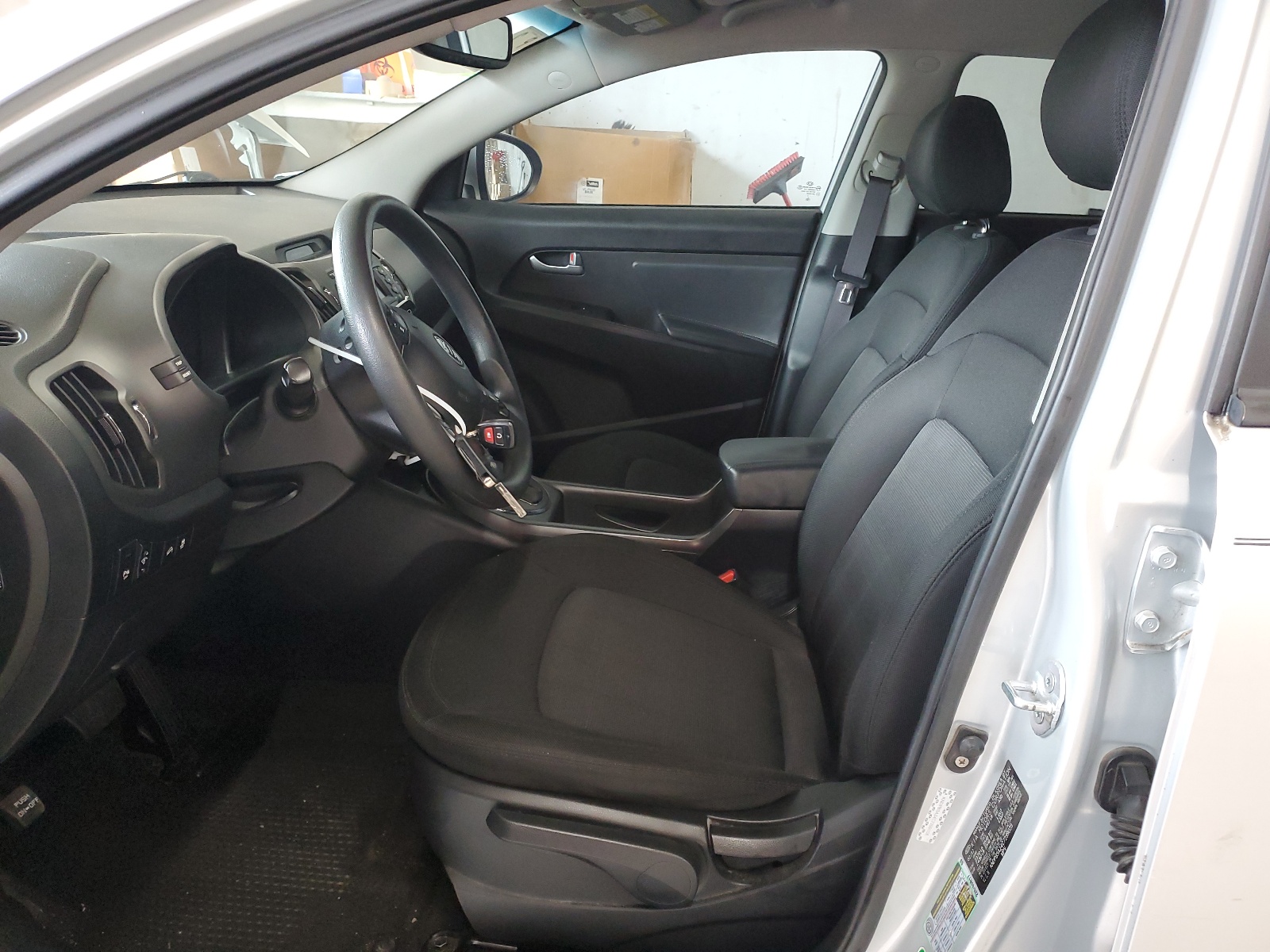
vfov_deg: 53.1
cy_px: 476
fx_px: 954
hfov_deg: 67.3
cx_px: 635
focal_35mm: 26
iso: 215
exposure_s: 1/60.2
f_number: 1.5
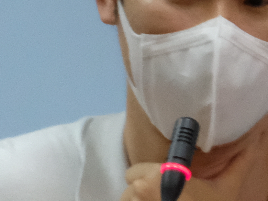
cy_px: -40
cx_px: 784
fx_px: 6867
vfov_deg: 1.7
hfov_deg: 2.2
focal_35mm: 887
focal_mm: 80
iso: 5000
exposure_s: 1/100
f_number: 5.2
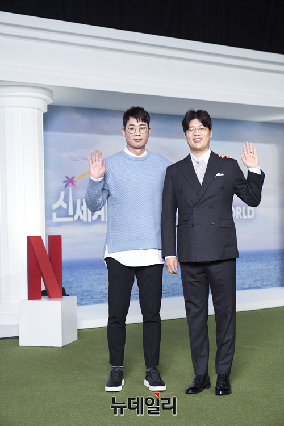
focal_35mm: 61
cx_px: 142
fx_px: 722
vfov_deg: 32.9
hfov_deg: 22.3
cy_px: 213
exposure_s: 1/160
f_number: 3.2
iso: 1250
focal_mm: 61
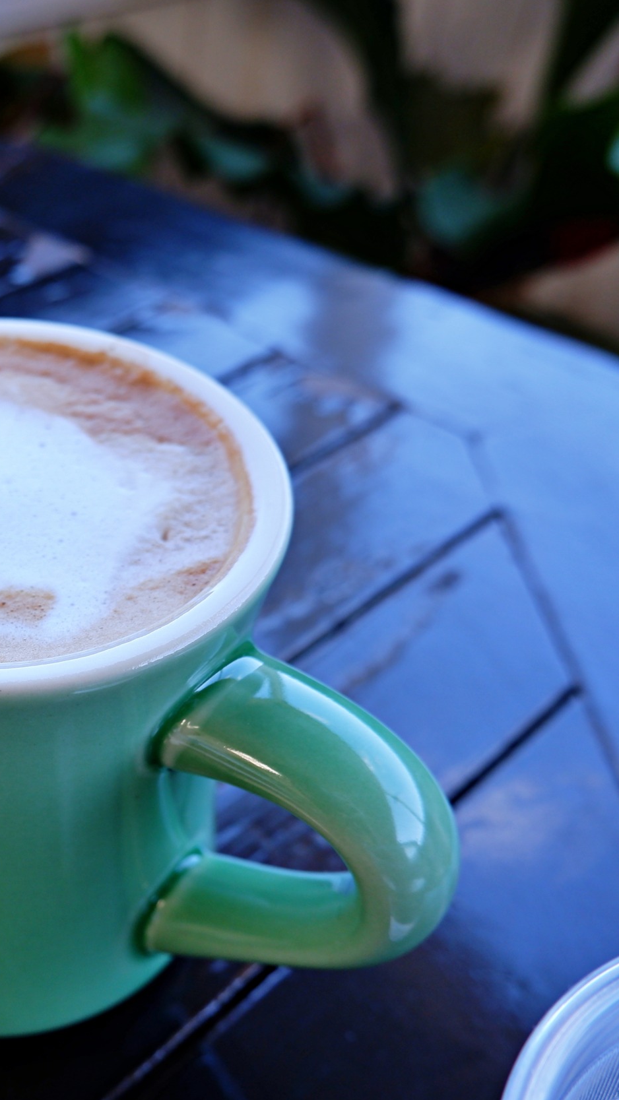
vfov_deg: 54.0
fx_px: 1079
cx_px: -52
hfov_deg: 29.1
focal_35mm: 37
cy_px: 557
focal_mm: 15
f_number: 4.5
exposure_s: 1/140
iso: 200
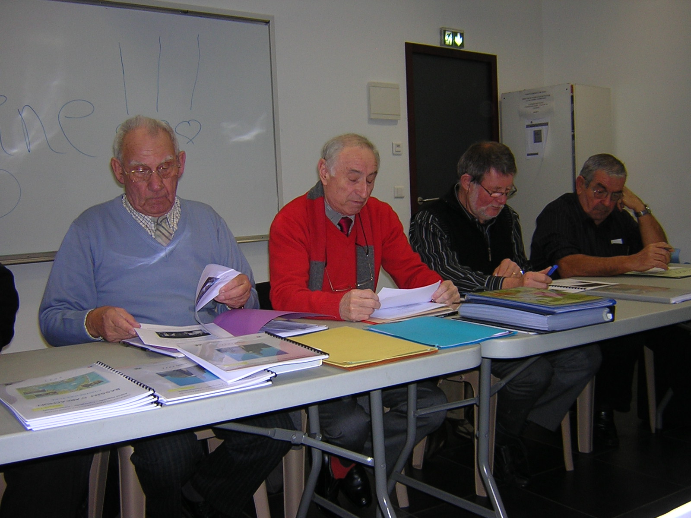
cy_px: 259
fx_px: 719
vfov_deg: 39.7
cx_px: 346
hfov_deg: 51.4
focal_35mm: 36
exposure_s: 1/60.1
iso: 136
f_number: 2.6
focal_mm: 4.7
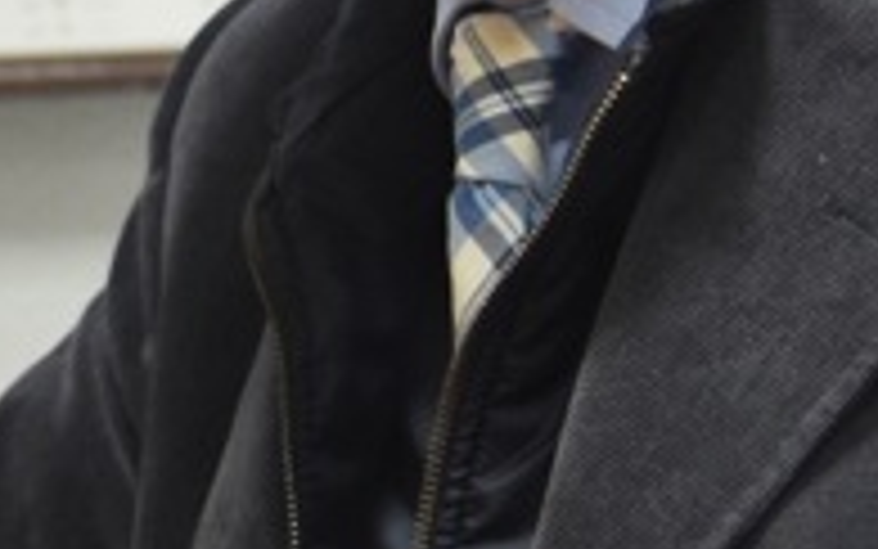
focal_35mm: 289
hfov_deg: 7.2
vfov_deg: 4.5
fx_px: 6917
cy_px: 189
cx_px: -167
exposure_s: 1/50
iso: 800
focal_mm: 32
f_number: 2.8
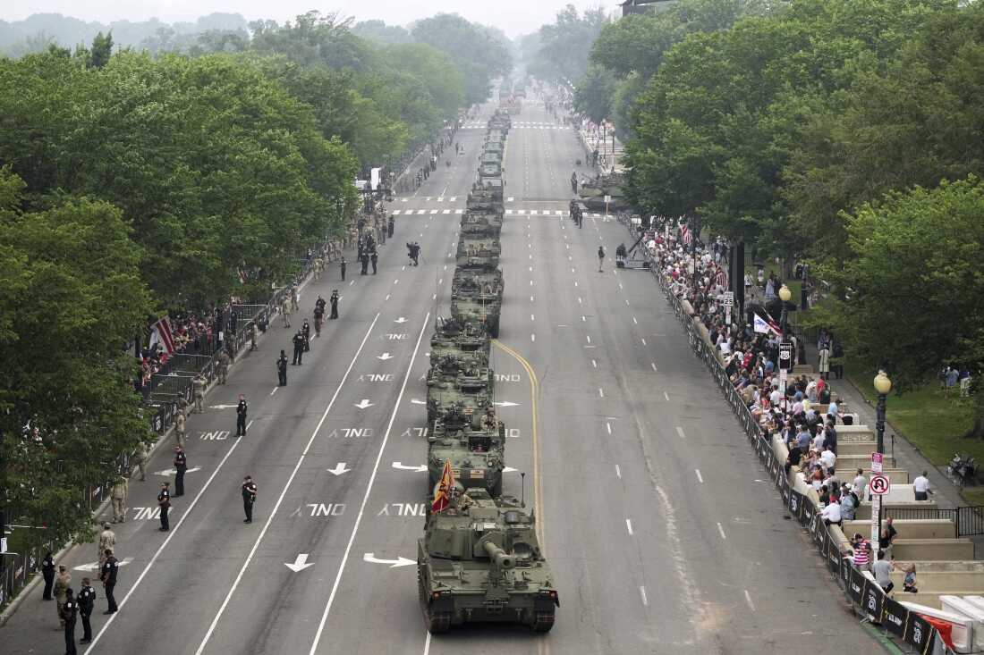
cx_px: 492
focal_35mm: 100
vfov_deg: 13.7
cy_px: 328
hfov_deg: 20.4
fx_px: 2733
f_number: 6.3
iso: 2500
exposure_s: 1/400
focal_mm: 100
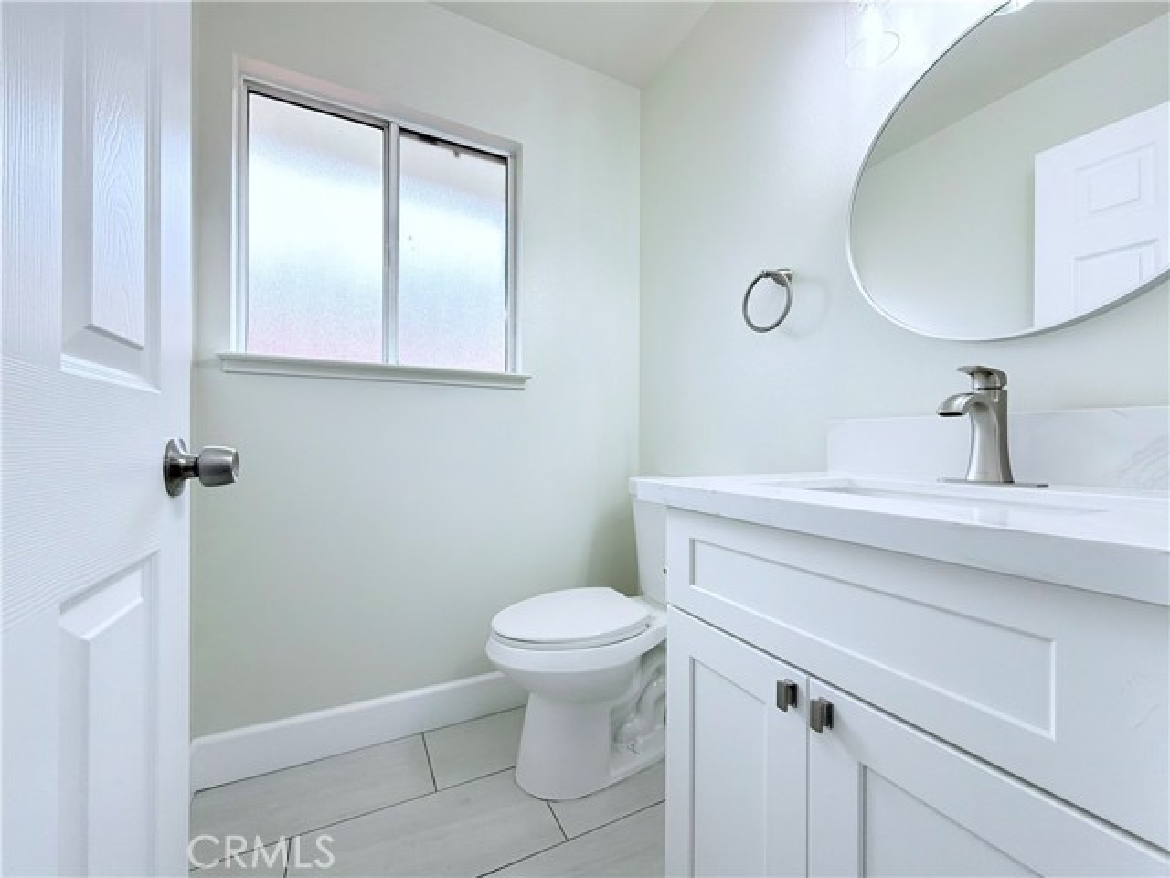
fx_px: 473
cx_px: 585
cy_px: 439
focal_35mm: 14
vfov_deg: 85.7
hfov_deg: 102.1
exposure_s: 1/120
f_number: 2.2
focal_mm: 2.22
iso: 160
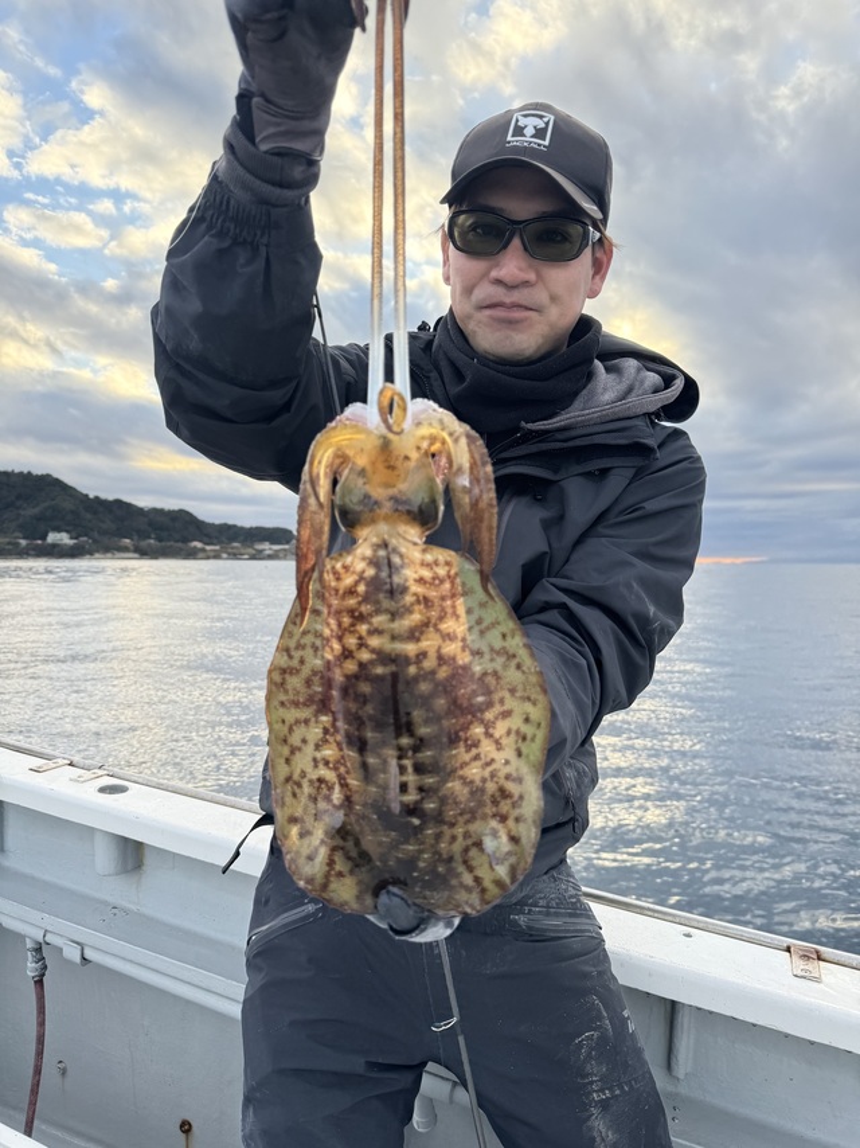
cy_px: 574
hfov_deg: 56.8
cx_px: 430
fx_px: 795
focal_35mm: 24
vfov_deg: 71.6
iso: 80
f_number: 1.78
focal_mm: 6.76
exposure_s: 1/558
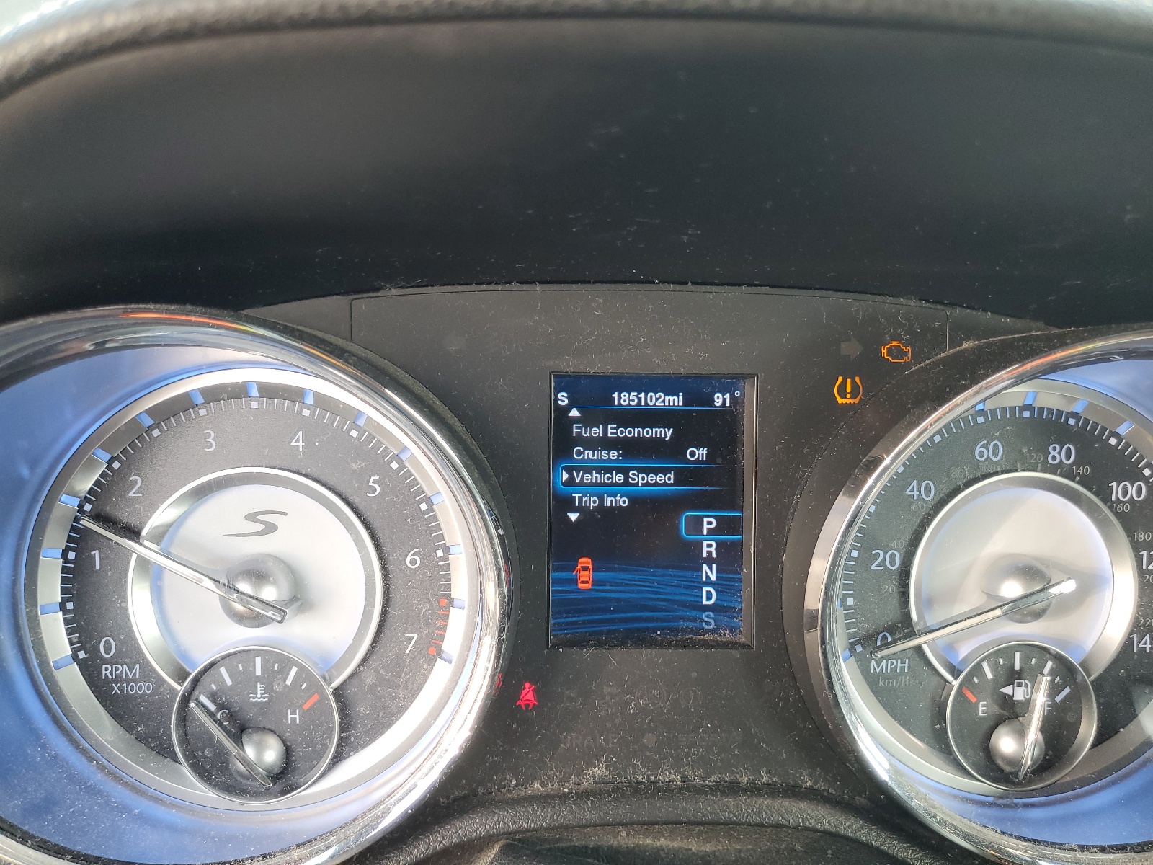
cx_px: 576
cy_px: 432
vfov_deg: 53.1
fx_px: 866
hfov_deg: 67.3
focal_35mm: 26
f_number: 1.5
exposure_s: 1/120
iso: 66
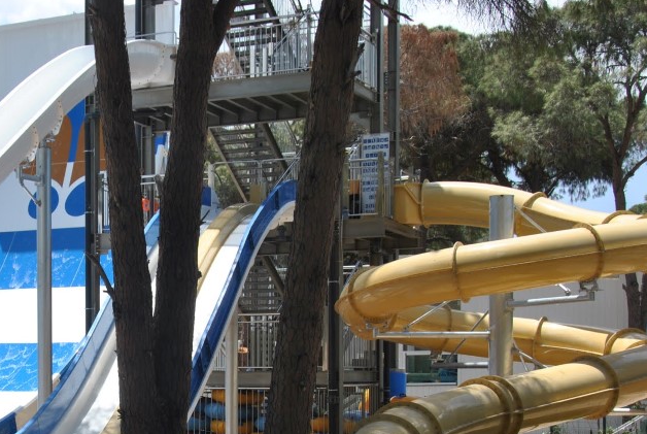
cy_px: 390
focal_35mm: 74
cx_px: 109
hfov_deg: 26.7
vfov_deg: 18.2
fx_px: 1331
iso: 100
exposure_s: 1/250
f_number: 8
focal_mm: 27
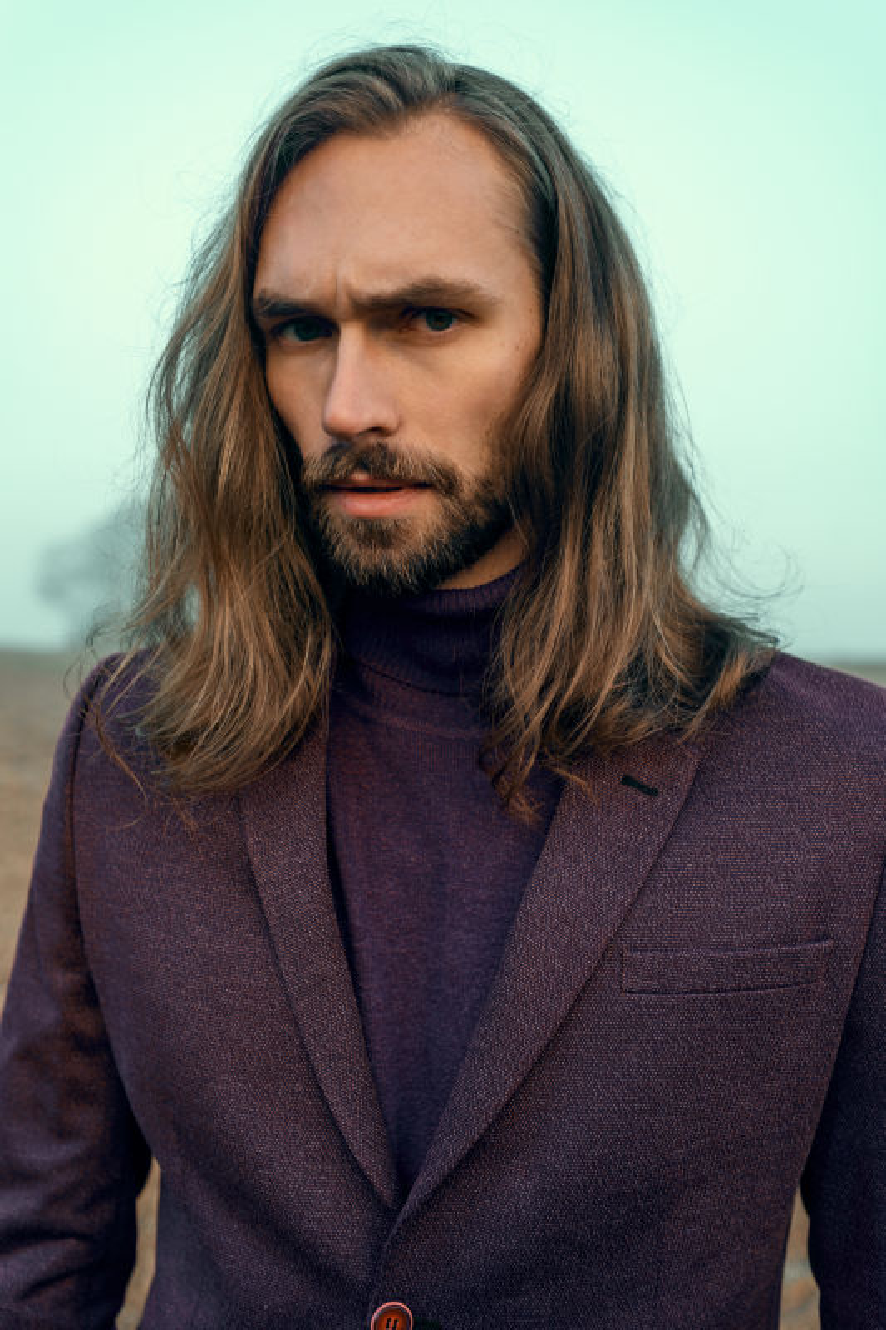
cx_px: 443
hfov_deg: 37.8
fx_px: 1293
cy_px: 665
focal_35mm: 35
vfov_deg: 54.4
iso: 100
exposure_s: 1/100
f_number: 2.8
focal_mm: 35
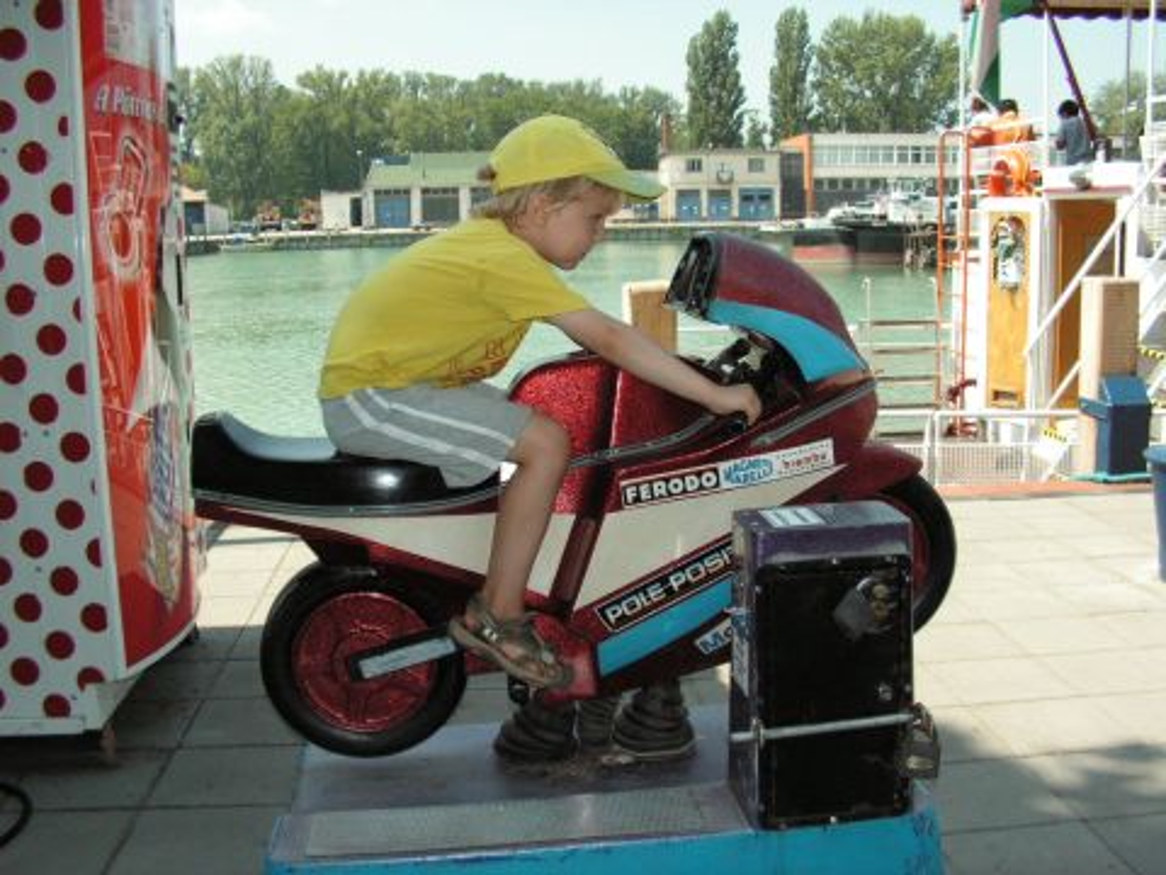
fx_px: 1213
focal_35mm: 36
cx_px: 583
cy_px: 438
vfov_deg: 39.7
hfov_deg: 51.4
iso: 100
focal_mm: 6
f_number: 3.2
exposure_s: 1/800
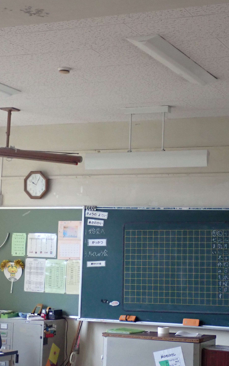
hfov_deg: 16.9
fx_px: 769
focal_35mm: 77
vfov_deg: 26.8
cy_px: 183
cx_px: 140
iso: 800
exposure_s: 1/25
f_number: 3.3
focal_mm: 9.65
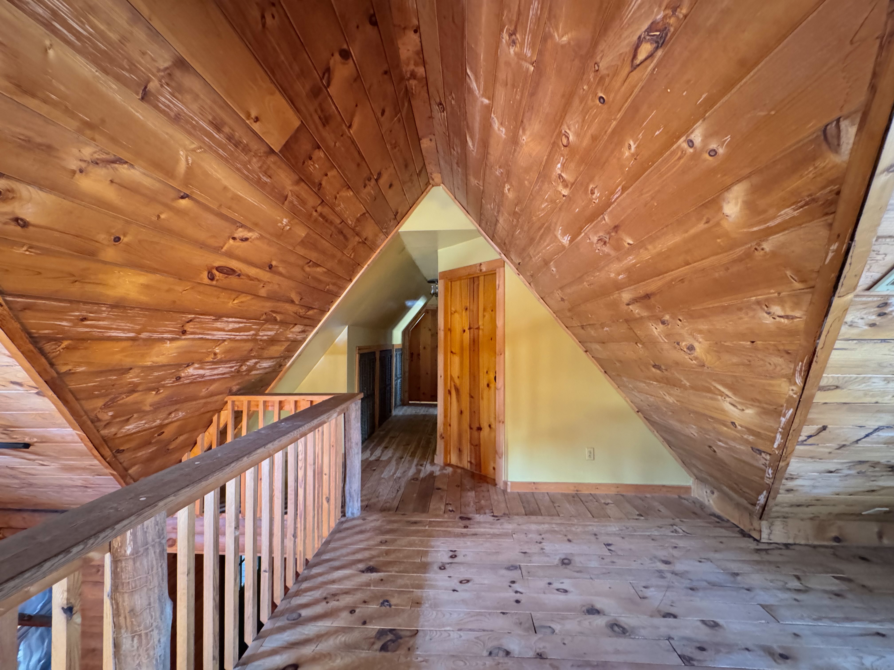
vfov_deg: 85.7
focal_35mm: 14
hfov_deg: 102.1
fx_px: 362
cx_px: 447
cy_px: 335
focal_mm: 2.22
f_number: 2.2
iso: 1250
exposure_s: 1/40
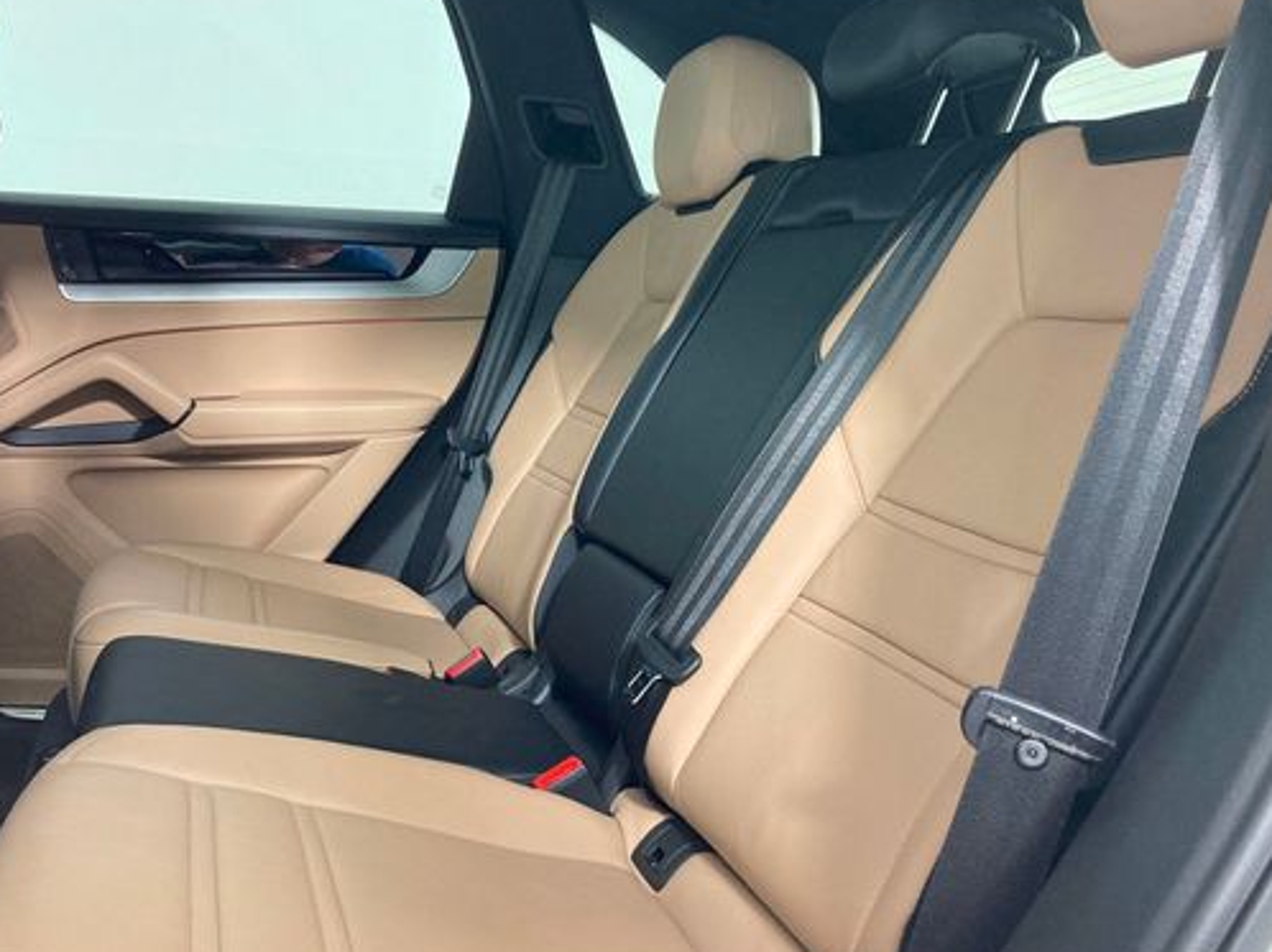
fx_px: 1322
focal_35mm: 36
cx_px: 506
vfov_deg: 39.6
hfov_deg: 51.0
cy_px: 495
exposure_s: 1/60
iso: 100
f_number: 1.8
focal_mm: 3.99
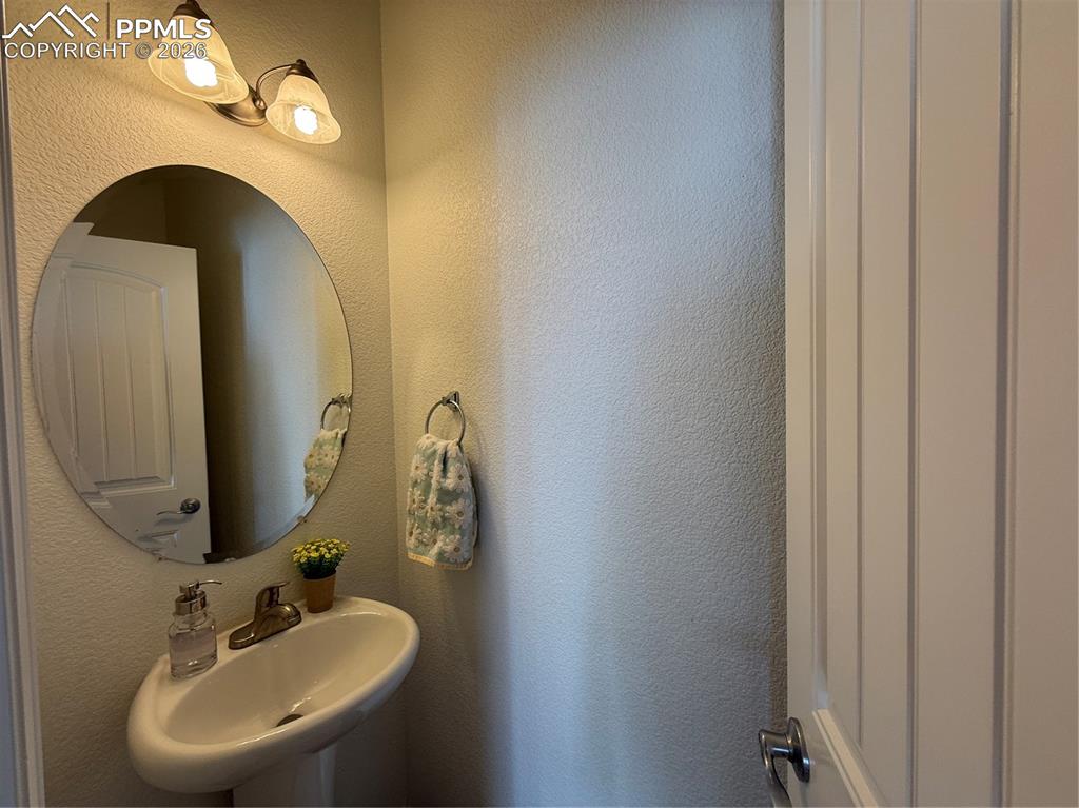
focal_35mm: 14
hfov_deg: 102.1
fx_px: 436
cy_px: 404
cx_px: 540
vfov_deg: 85.6
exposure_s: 1/120
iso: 64
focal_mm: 2.22
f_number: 2.2
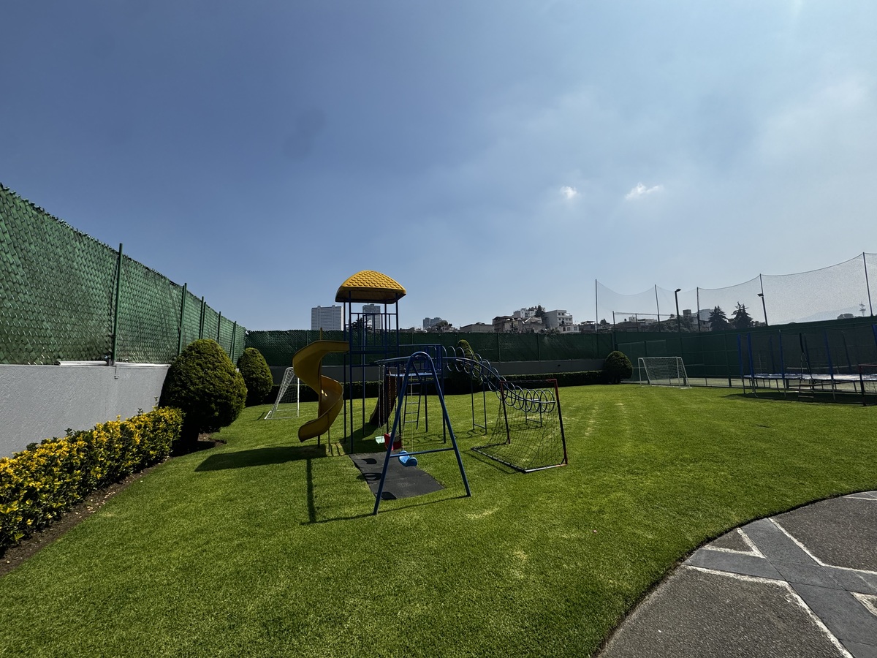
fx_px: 355
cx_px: 438
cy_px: 329
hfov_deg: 102.1
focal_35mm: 14
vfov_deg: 85.7
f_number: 2.2
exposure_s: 1/3390
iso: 50
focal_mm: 2.22
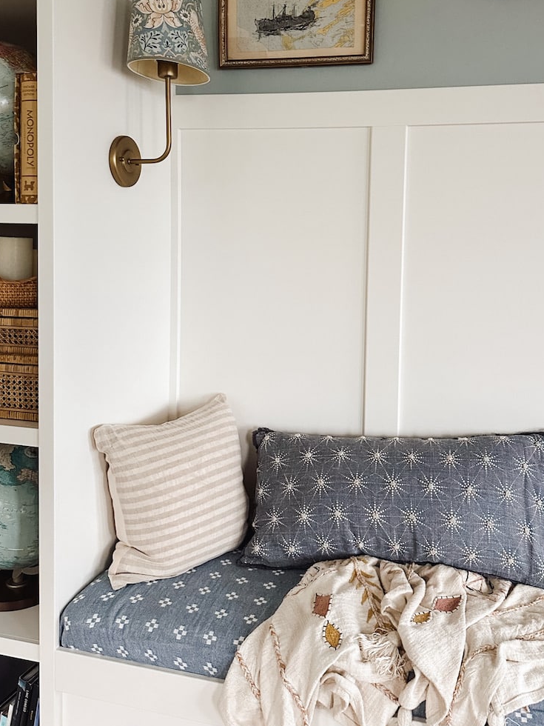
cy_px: 272
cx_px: 324
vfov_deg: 56.1
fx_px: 671
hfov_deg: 44.0
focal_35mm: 32
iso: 500
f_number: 1.8
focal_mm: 6.86
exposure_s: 1/60
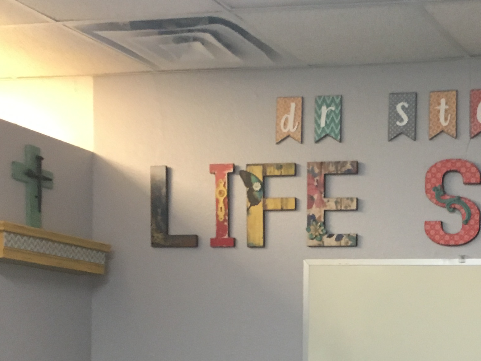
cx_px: 496
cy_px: 433
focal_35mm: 75
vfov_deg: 18.6
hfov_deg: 24.6
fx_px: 1042
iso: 125
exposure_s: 1/30
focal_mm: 4.15
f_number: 2.2
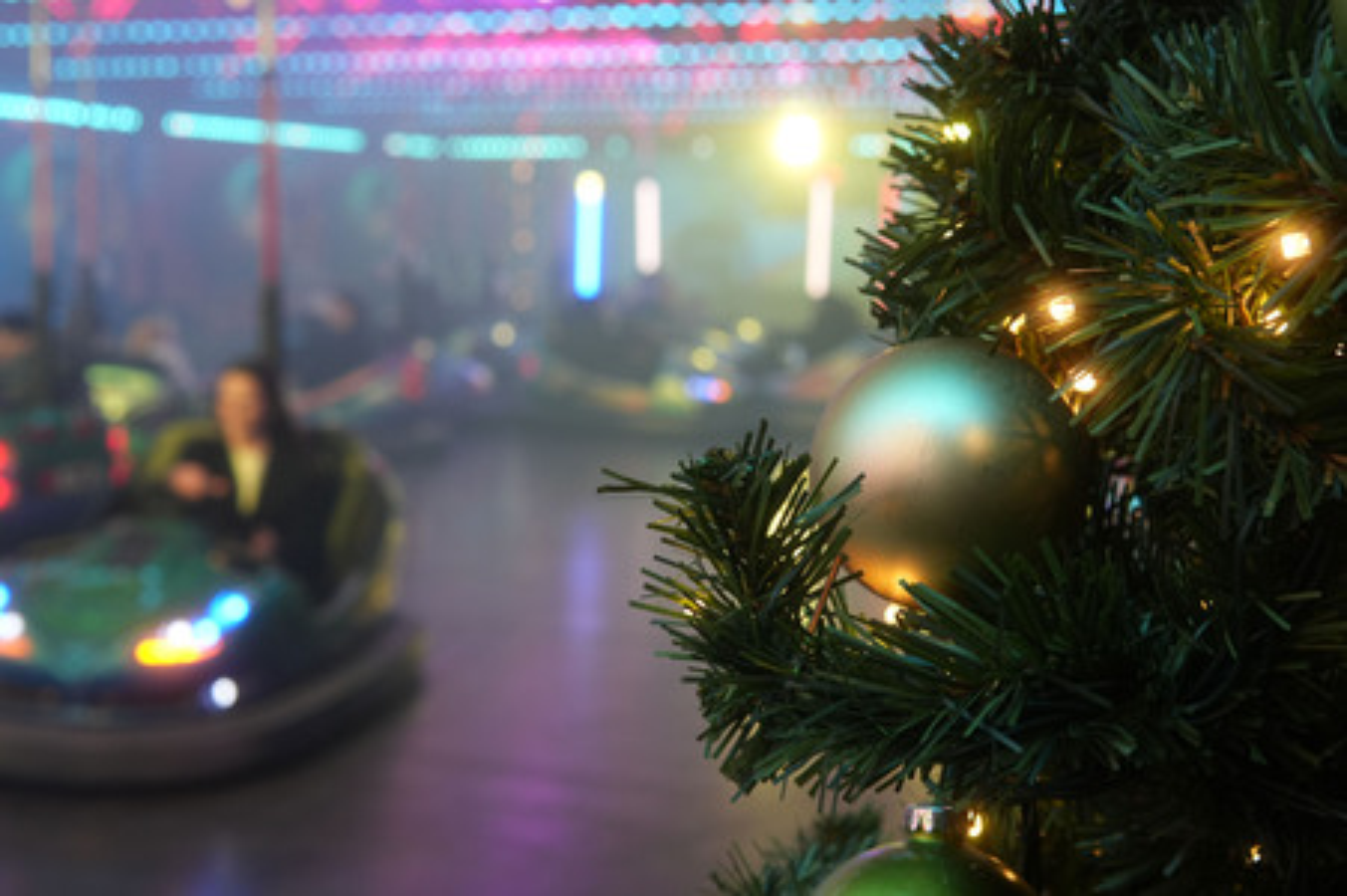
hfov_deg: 43.6
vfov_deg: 29.8
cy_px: 448
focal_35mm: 45
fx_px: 1682
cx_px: 674
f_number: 5
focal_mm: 30
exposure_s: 1/50
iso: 640
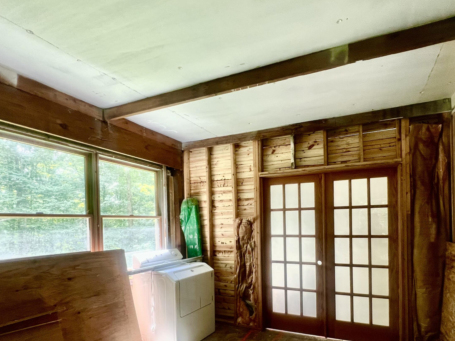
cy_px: 225
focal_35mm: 18
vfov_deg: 69.7
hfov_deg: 87.0
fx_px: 237
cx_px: 266
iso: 160
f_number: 1.8
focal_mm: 1.57
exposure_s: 1/120
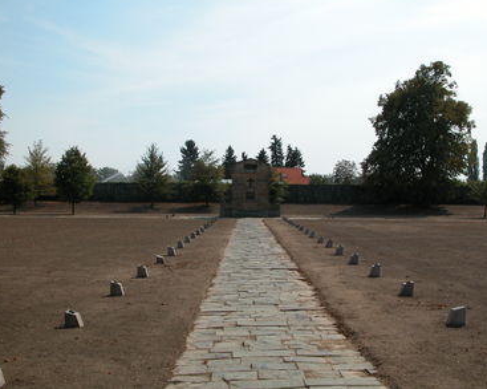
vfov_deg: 30.8
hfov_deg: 38.1
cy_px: 191
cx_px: 236
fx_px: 706
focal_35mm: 49
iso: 100
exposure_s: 1/367
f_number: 7.5
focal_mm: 11.6
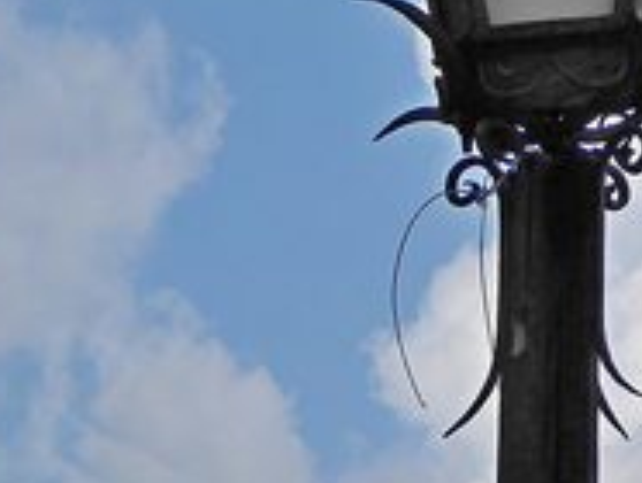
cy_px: -210
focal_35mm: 274
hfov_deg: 7.2
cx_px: 601
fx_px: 5088
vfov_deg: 5.4
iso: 80
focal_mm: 14.1
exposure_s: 1/1000
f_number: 4.7
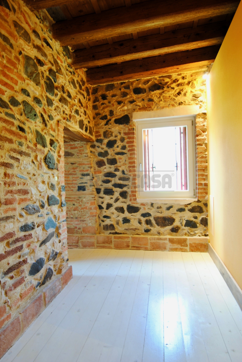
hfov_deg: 63.4
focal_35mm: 20
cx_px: 121
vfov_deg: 85.3
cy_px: 181
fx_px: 196
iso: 100
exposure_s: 1.6
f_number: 8
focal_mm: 13
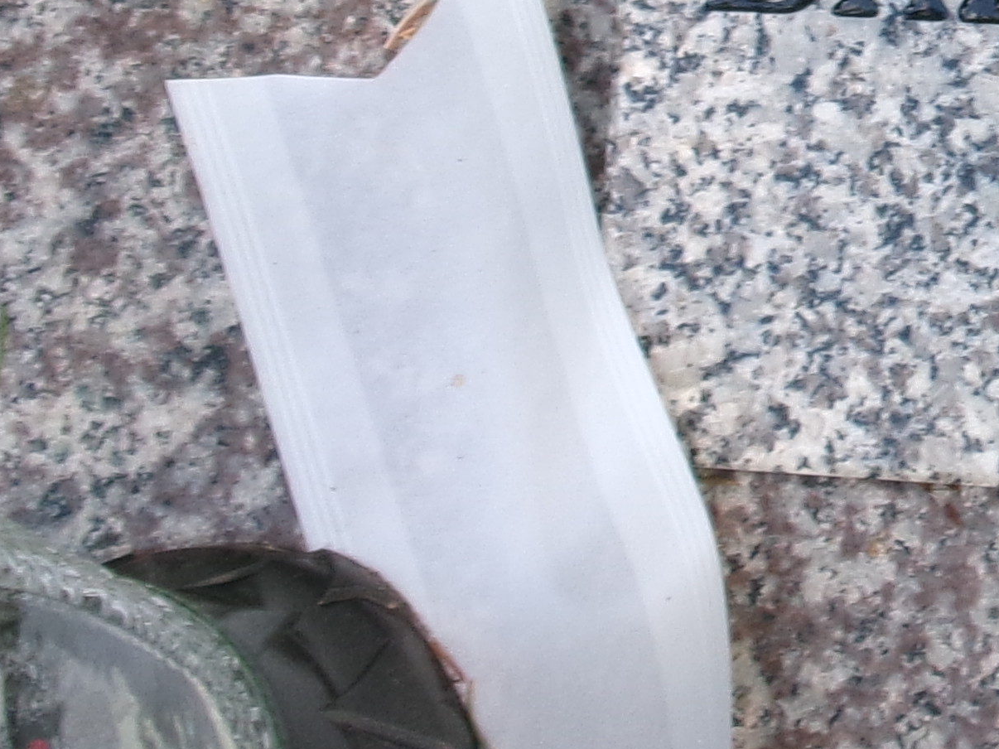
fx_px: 3087
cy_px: -89
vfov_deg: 13.5
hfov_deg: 17.3
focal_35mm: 107
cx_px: 1297
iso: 100
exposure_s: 1/100
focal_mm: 5.1
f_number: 3.9
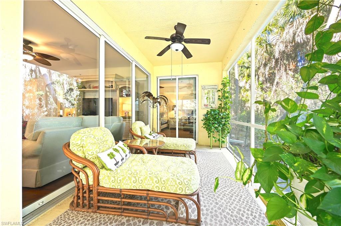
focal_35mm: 14
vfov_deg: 81.1
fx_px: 133
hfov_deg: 104.3
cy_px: 113
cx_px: 170
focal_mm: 14
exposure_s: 3
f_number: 8
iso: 100
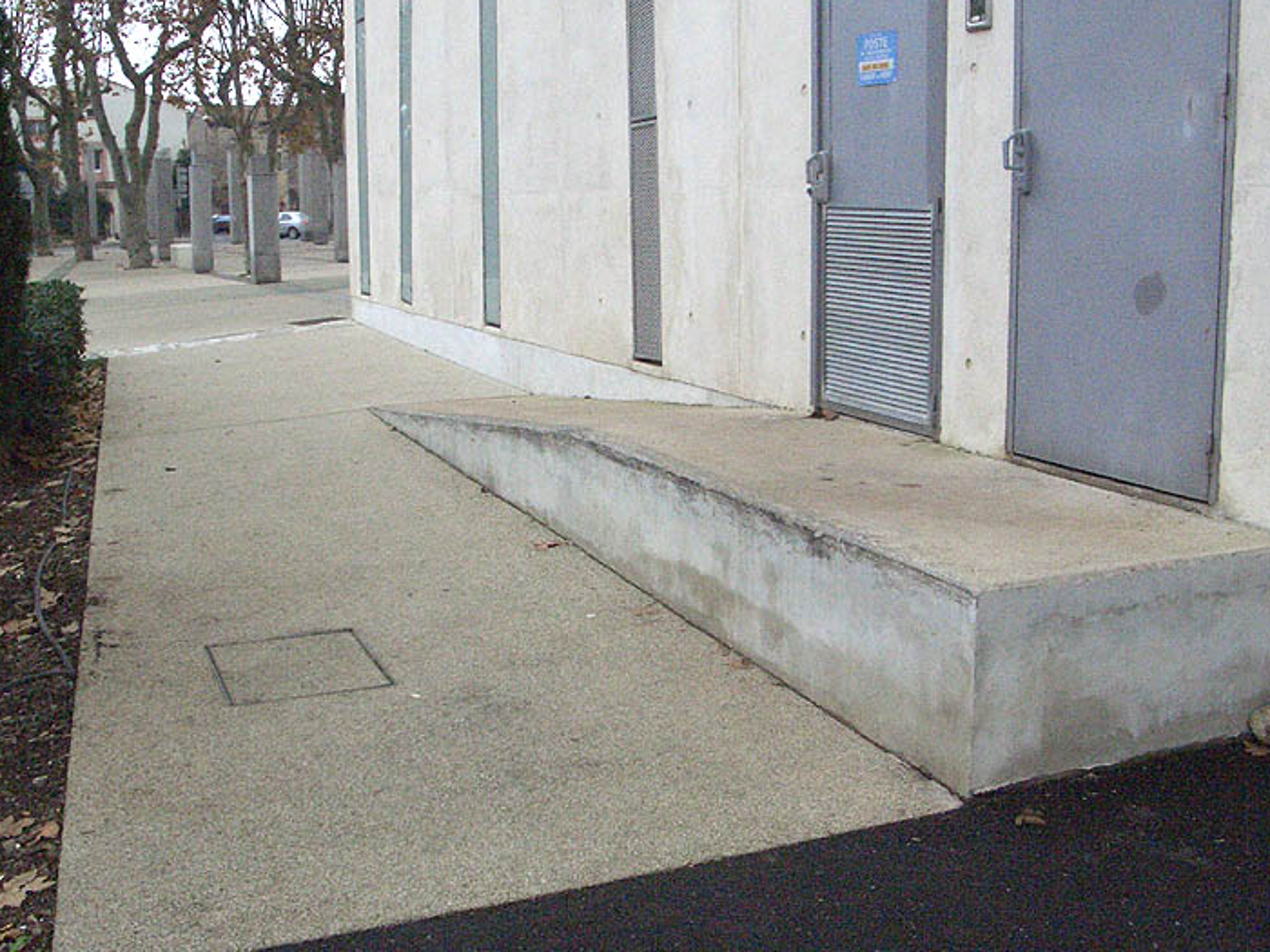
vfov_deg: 36.0
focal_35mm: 40
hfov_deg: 46.8
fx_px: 1468
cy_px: 481
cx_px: 642
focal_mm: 5.8
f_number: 4.3
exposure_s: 1/640
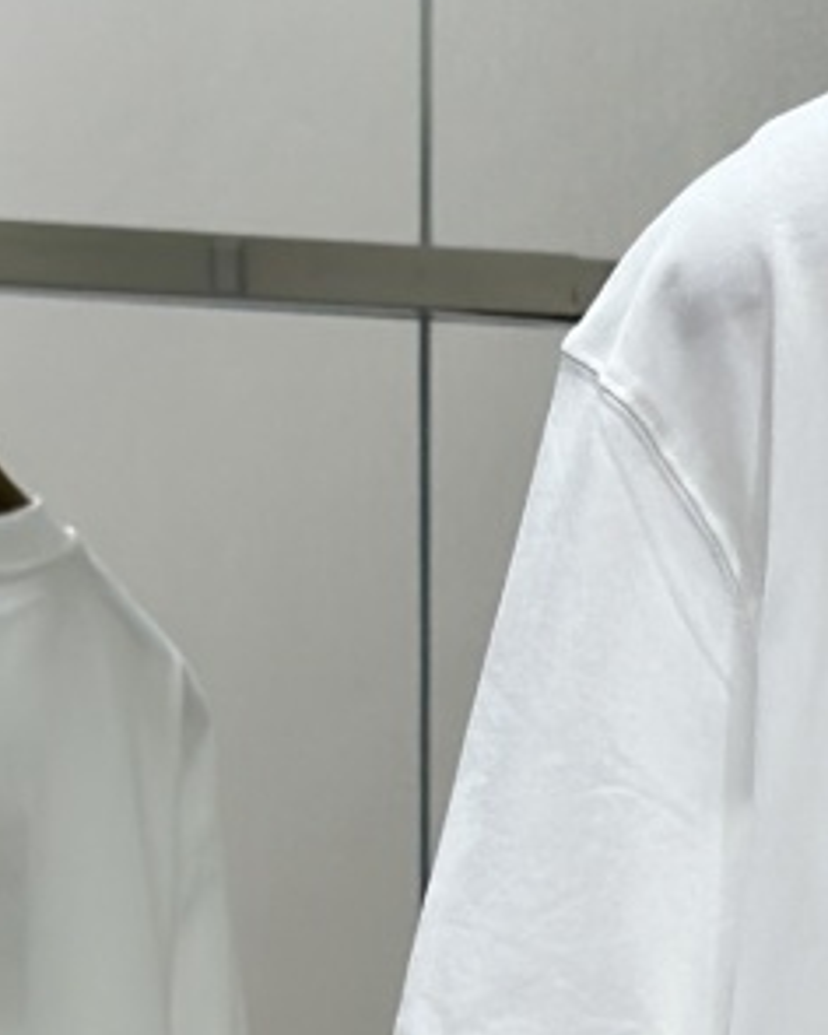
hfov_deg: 6.6
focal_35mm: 229
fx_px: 7015
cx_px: 1323
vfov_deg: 8.2
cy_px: 1607
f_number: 1.78
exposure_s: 1/411
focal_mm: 6.86
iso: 80
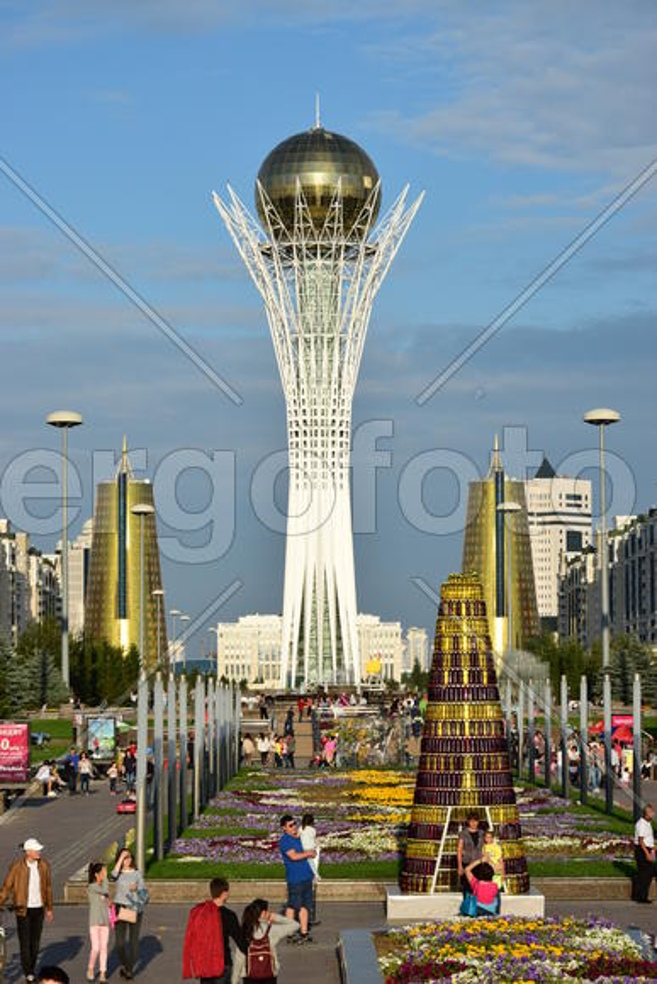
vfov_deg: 19.5
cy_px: 492
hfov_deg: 13.0
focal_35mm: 105
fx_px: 2872
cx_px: 328
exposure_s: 1/250
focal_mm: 70
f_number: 9
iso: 100
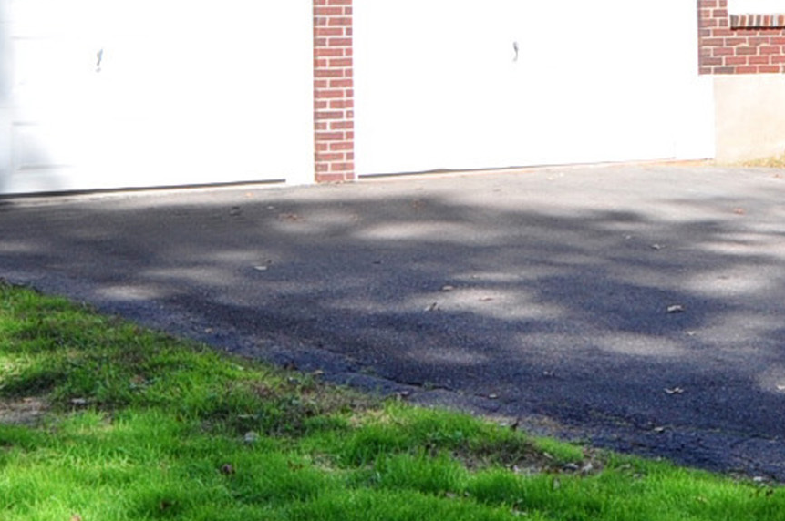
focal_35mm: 101
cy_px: -240
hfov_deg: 20.2
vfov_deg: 12.9
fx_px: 2200
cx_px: 533
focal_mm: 20
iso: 200
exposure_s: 1/125
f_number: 8
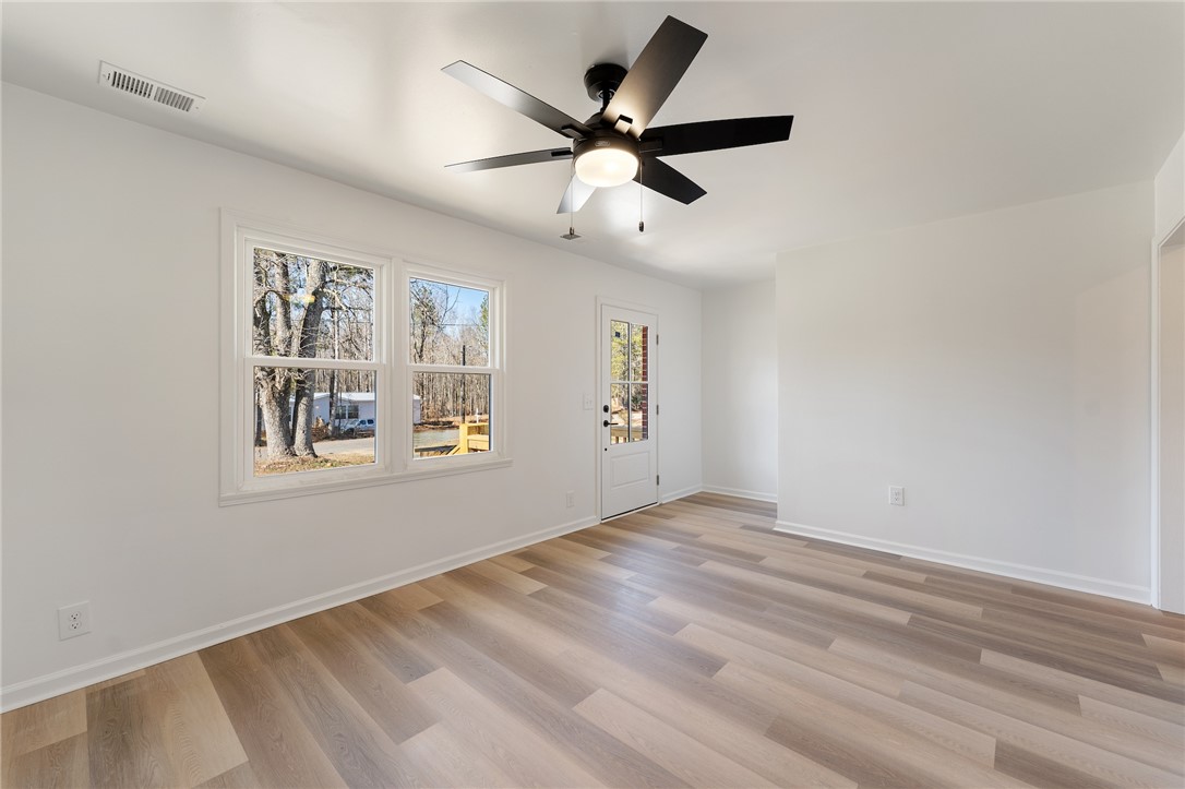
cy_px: 394
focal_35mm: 14
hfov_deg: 104.3
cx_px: 592
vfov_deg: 81.2
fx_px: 461
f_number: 6.3
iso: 400
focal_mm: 14
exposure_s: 1/6
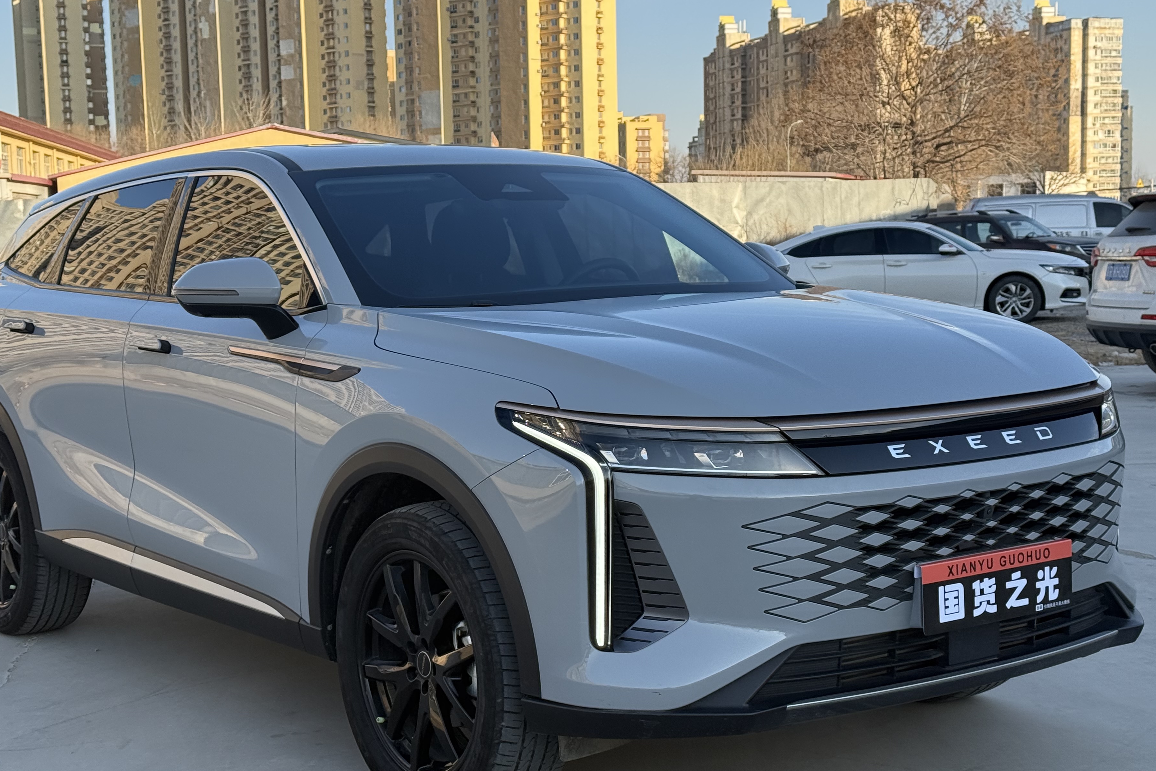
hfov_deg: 35.6
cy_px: 412
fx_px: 1798
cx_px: 537
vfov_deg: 24.2
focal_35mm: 56
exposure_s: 1/1980
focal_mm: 6.76
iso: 100
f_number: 1.78
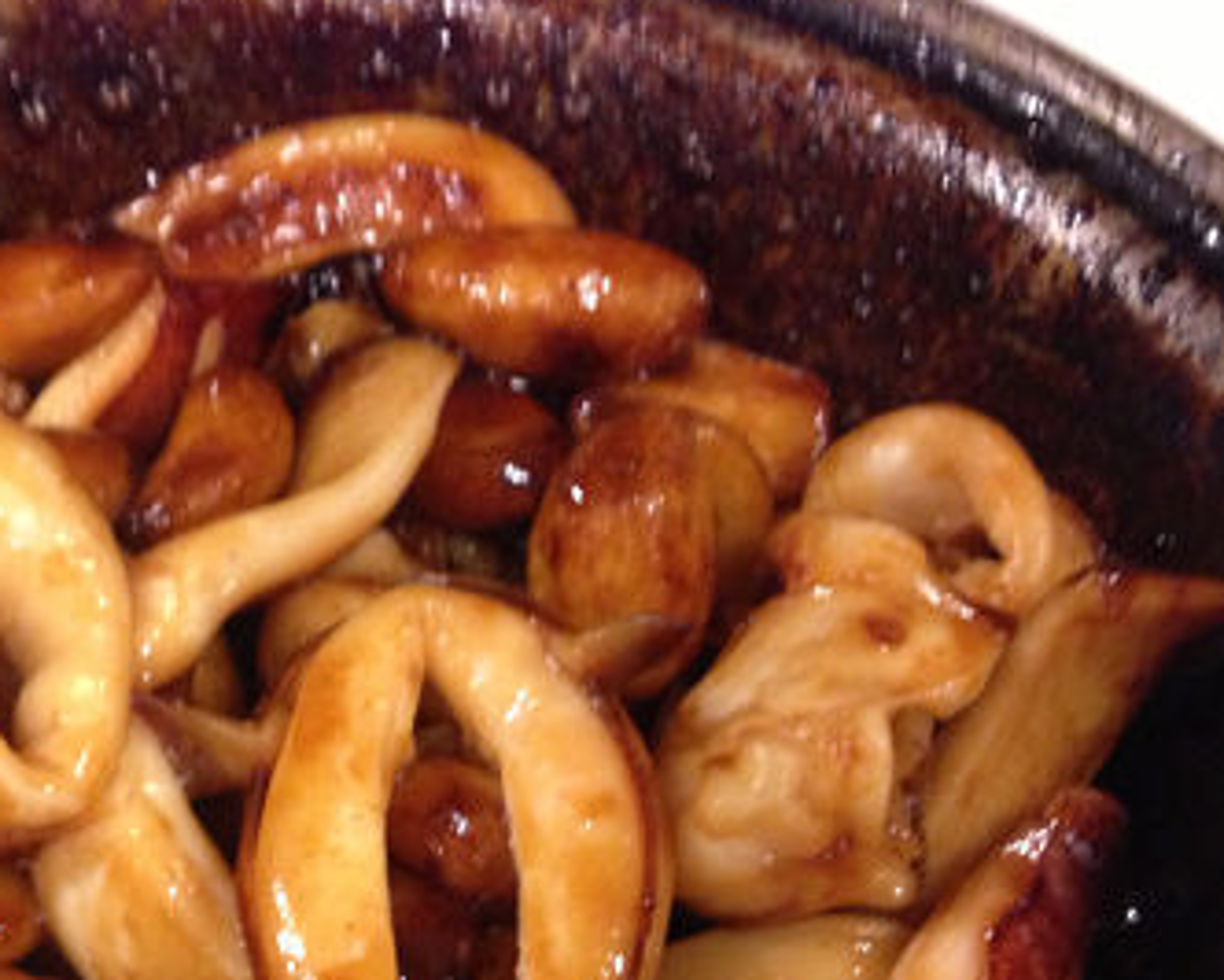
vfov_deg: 23.7
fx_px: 2284
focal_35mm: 63
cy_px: 842
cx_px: 295
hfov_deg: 29.5
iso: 400
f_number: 2.4
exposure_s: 1/17
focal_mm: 4.13
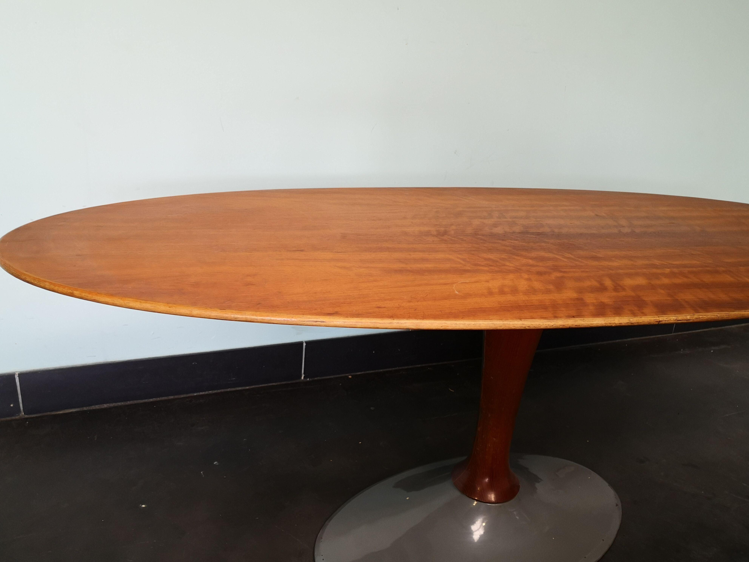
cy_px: 281
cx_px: 374
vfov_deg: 51.4
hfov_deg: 65.3
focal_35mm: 27
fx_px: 584
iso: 160
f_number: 1.6
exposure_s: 1/33.3
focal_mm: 3.95
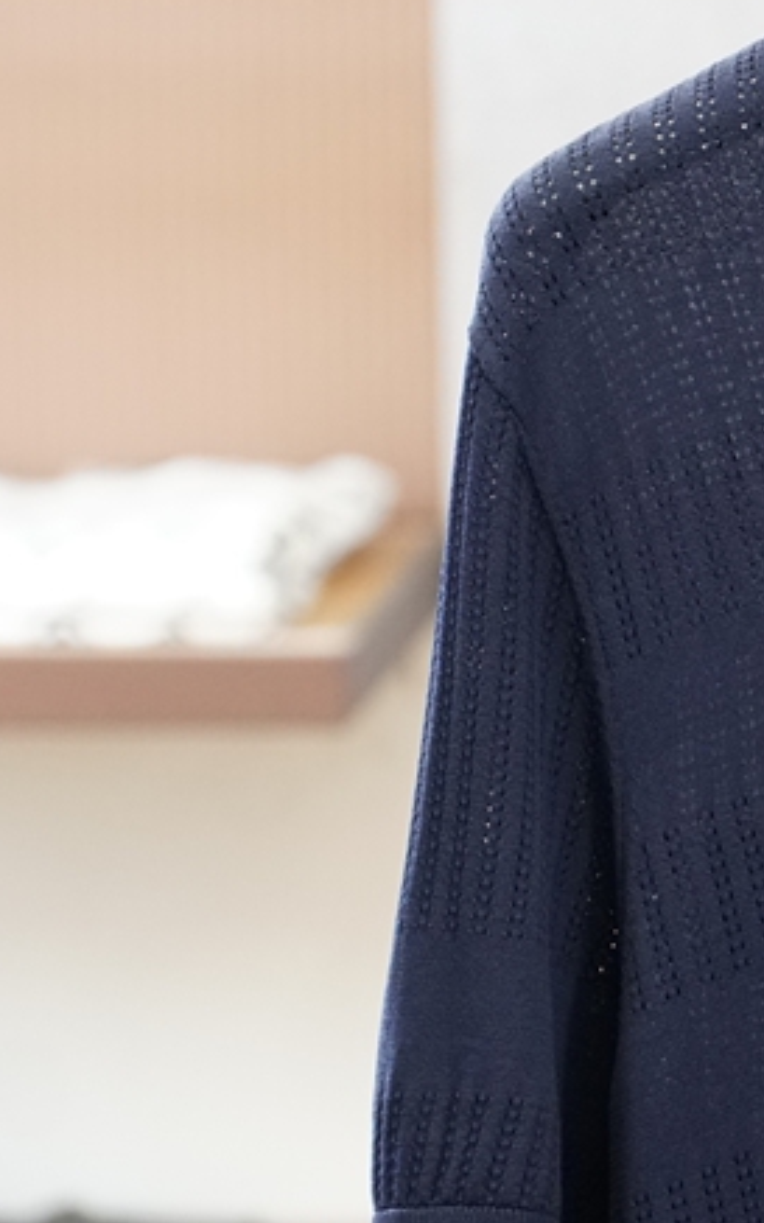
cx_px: 1408
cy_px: 453
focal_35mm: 238
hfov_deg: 5.4
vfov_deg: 8.8
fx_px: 7940
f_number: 4
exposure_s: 1/80
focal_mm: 63
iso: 1600
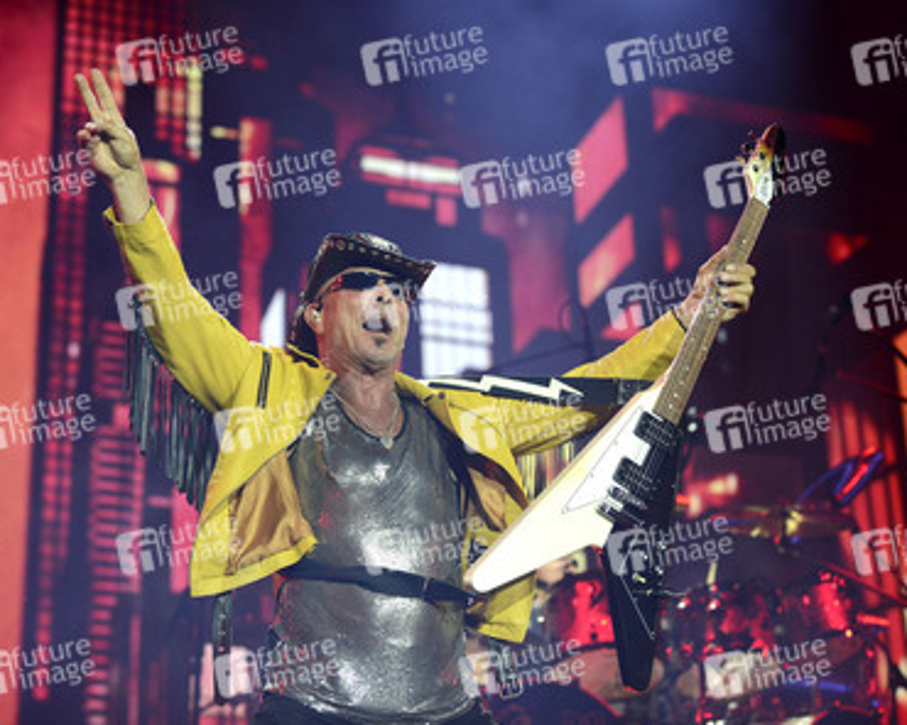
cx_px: 457
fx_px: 3006
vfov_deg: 13.8
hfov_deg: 17.2
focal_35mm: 112
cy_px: 362
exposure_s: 1/800
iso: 1250
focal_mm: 98
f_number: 4
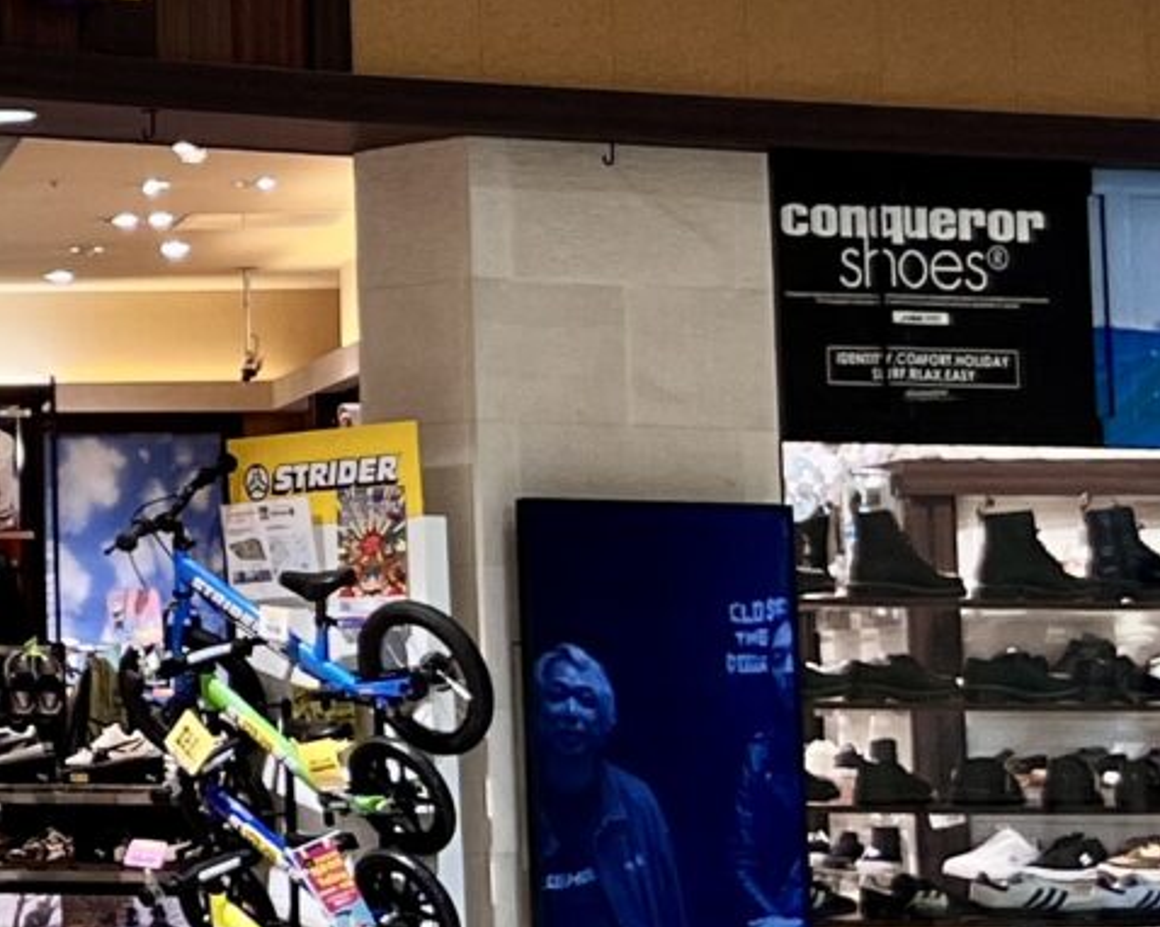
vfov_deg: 11.3
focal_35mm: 136
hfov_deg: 12.0
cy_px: 231
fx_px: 4667
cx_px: -1400
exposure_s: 1/120
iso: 80
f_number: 1.6
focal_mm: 5.1
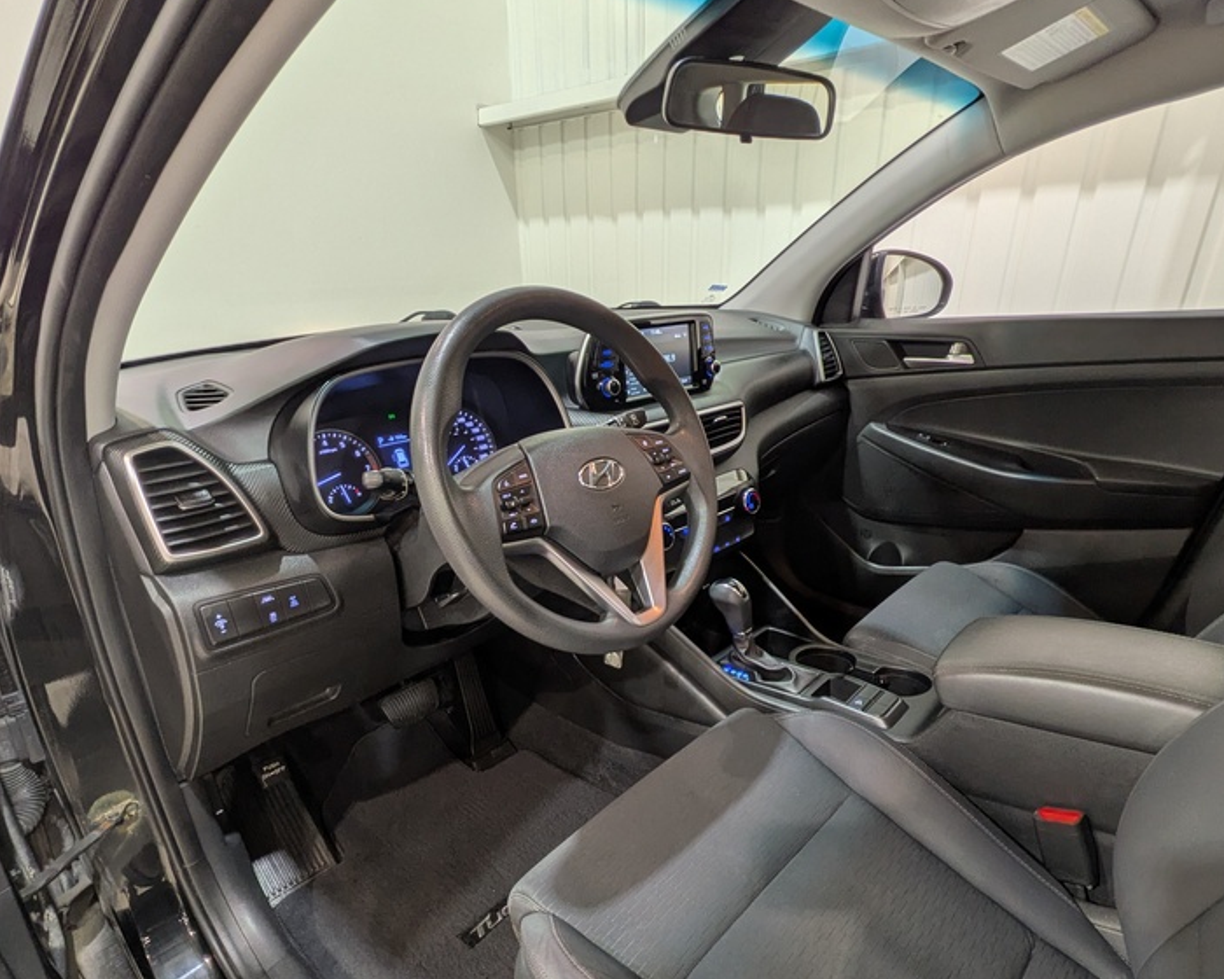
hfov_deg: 80.4
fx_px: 725
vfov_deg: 67.4
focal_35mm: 20
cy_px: 591
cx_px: 614
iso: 55
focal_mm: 1.83
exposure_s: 1/33.3
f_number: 2.2
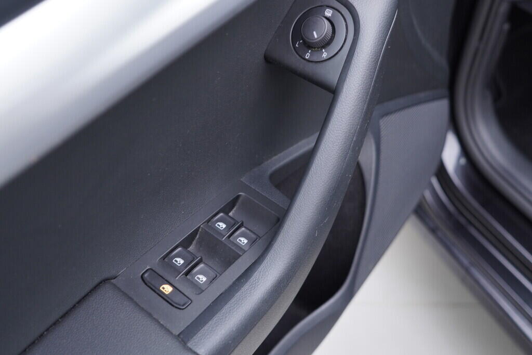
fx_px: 532
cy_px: 178
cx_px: 266
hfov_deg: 53.1
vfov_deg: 36.9
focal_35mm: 36
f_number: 2.8
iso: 250
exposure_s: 1/40
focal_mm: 24
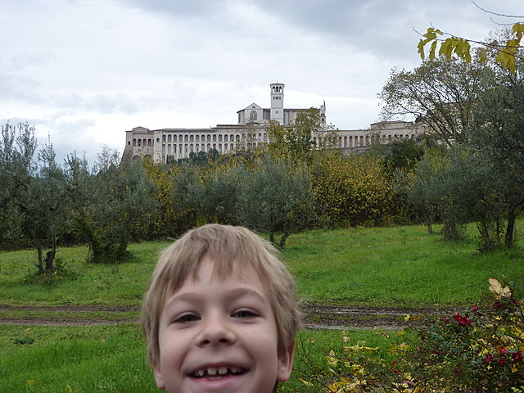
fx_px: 681
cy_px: 196
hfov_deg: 42.1
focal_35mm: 45
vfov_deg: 32.2
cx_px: 262
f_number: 3.7
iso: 125
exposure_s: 1/60
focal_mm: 7.3
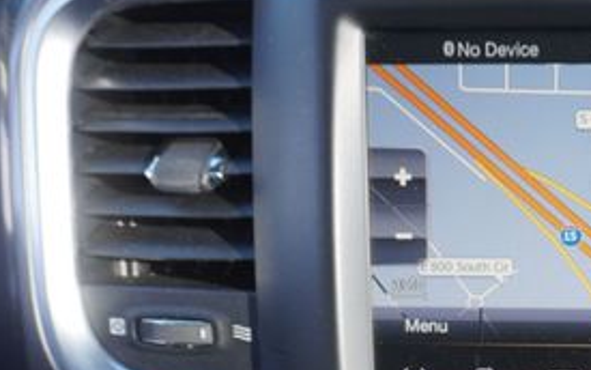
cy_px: 374
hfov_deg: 33.1
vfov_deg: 21.9
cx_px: 572
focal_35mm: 57
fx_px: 918
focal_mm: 16
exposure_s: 1/60
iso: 125
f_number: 4
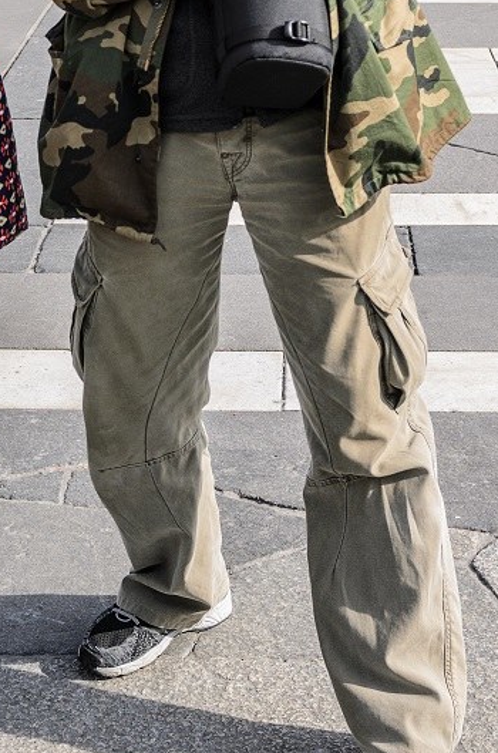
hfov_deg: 15.2
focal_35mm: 88
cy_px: 151
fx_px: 1837
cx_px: 2
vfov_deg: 22.8
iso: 100
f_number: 4
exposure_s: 1/320
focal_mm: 27
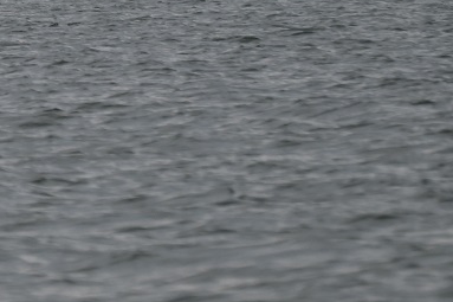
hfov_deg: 1.8
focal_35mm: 1176
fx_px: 14791
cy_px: -182
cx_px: -154
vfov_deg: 1.2
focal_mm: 300
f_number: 5.6
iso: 280
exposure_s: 1/1000
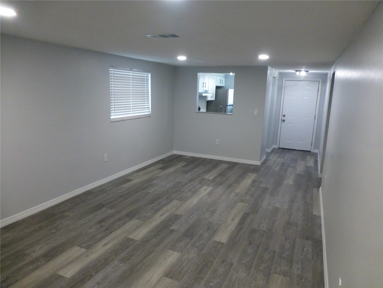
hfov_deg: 71.6
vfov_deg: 56.8
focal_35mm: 24
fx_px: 266
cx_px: 192
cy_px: 144
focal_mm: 4.3
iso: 400
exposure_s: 1/40
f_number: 3.3
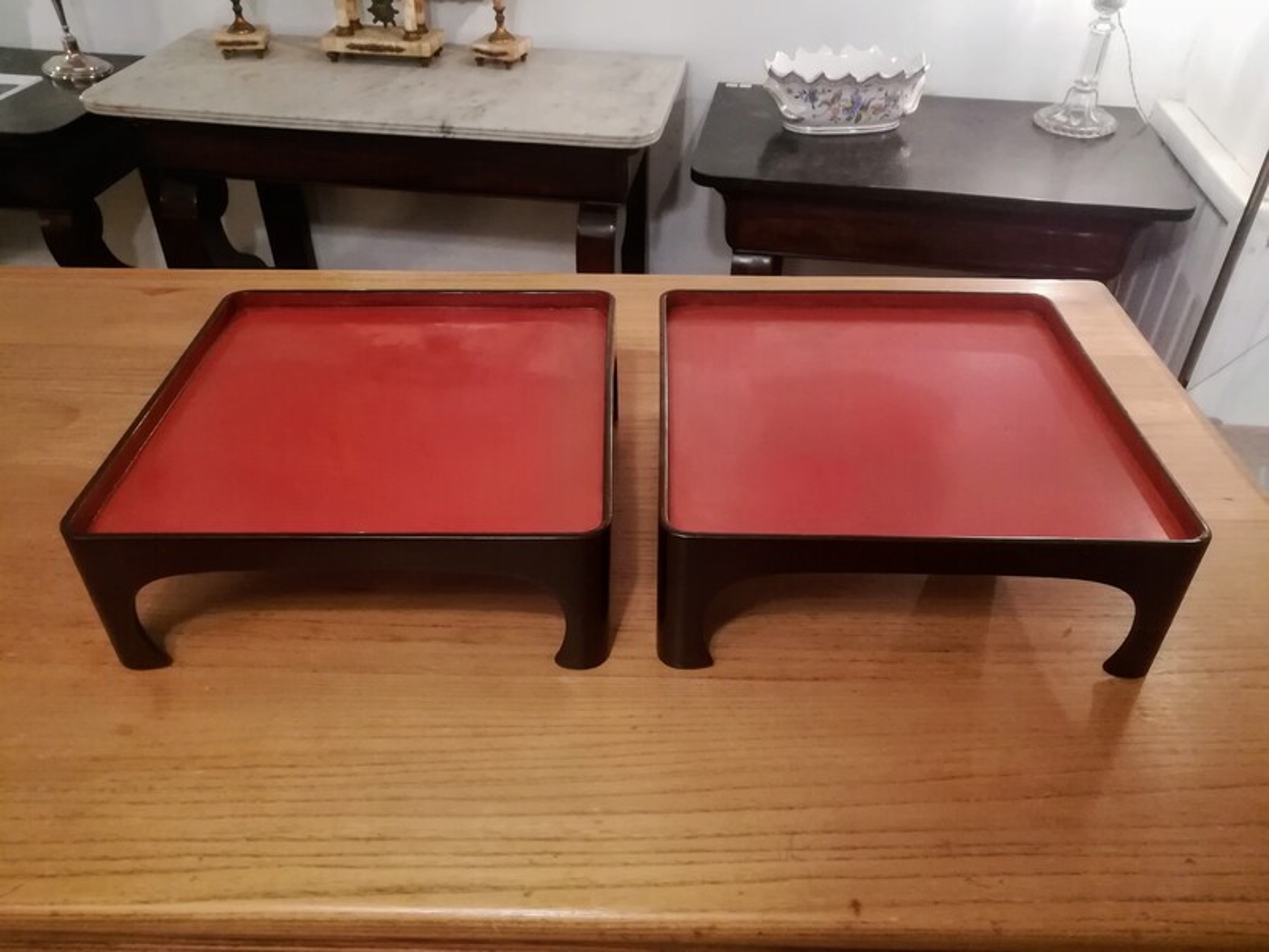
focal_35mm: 26
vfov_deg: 53.1
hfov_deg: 67.3
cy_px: 476
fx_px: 953
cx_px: 634
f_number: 2.2
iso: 500
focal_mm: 3.83
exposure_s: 1/25
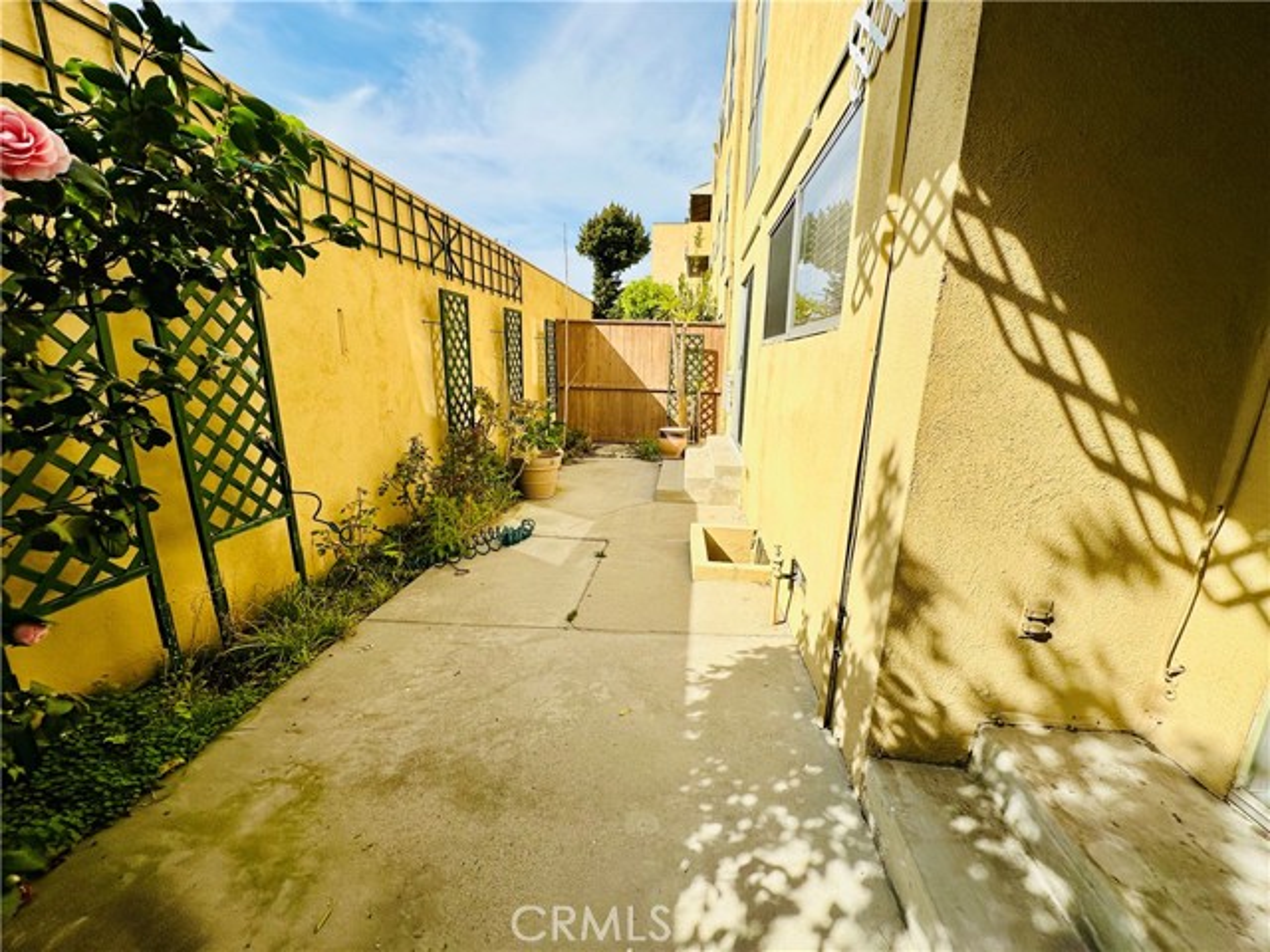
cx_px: 635
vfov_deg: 85.7
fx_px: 514
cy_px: 476
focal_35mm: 14
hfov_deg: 102.1
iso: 40
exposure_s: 1/1855
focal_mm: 2.22
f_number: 2.2
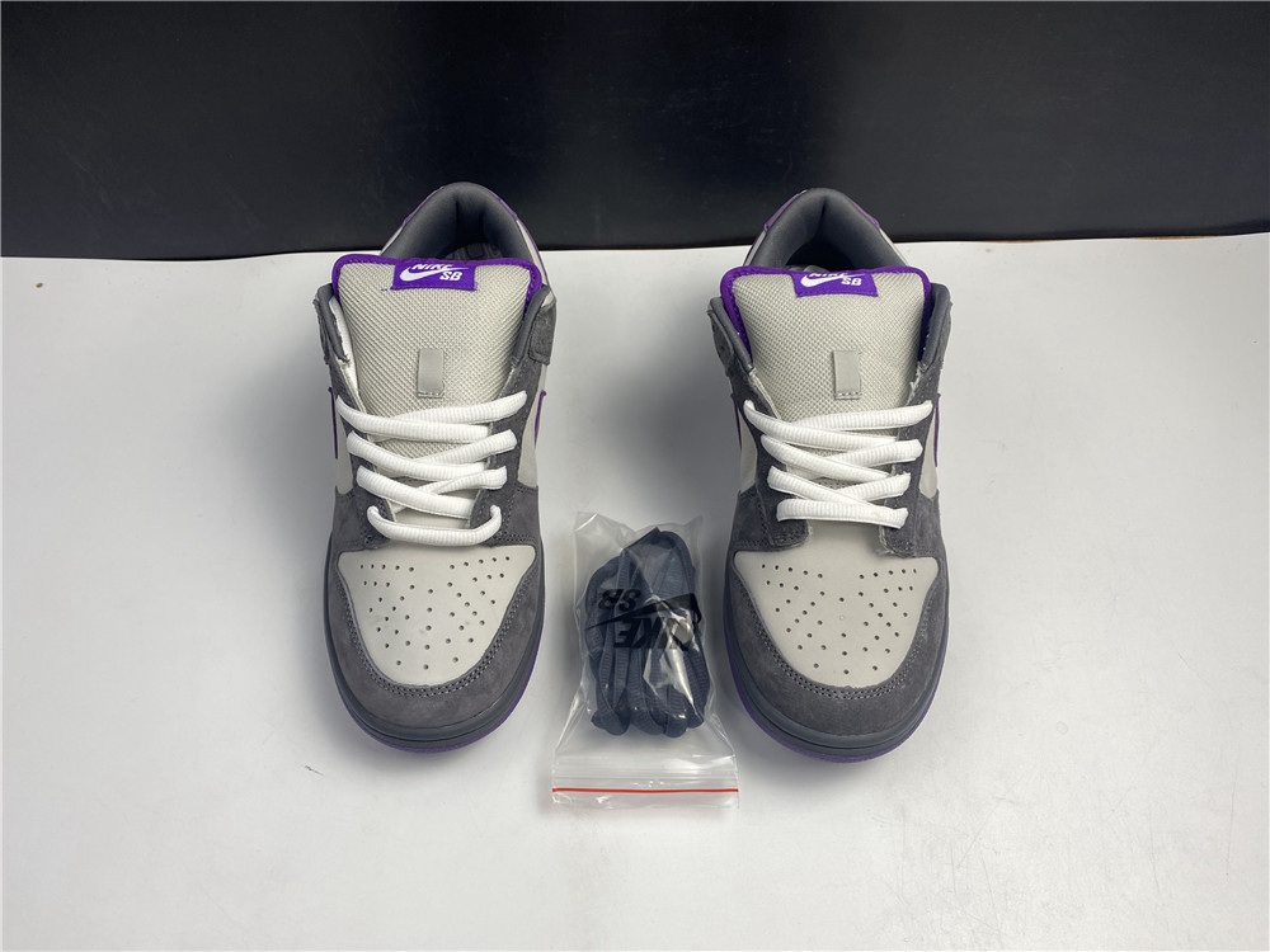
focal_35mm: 26
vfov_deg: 53.1
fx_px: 954
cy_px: 476
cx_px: 635
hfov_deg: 67.3
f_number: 1.8
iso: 32
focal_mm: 4.25
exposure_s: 1/100
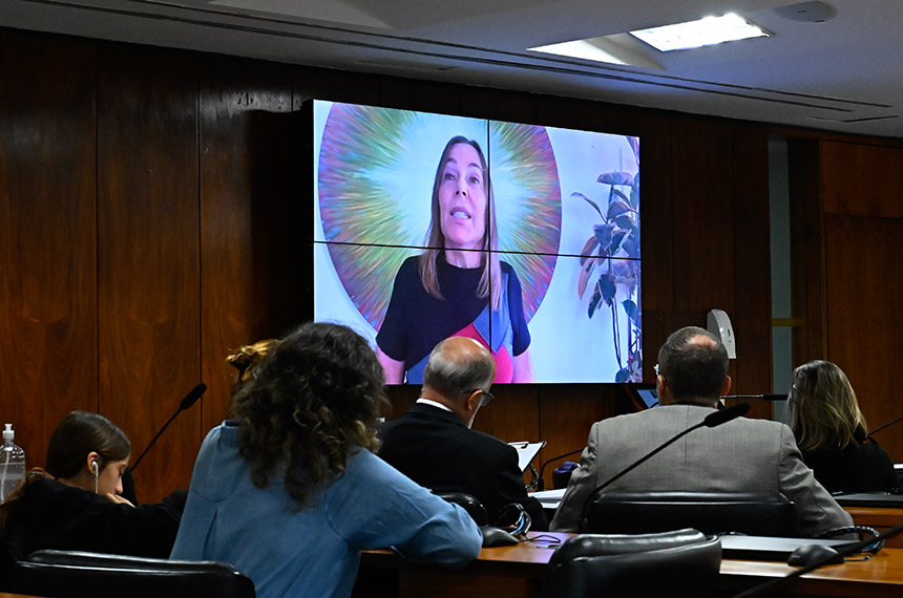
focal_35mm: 84
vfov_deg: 16.2
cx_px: 452
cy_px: 299
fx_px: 2103
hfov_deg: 24.2
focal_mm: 56
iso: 6400
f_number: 9
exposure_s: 1/125
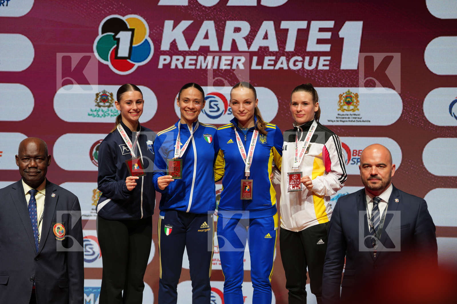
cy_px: 152
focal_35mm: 115
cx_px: 228
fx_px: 1459
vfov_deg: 11.9
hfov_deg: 17.8
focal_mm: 115
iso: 160
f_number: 2.8
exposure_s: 1/250
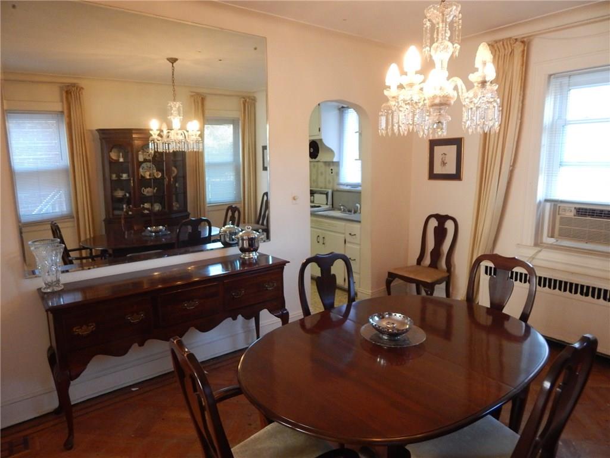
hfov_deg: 76.4
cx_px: 305
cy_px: 229
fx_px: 388
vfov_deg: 61.1
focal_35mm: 22
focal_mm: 4
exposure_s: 1/30
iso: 400
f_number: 3
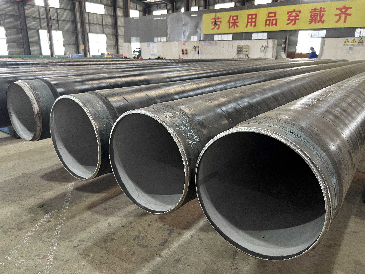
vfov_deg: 53.1
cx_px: 182
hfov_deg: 67.3
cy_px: 137
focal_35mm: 26
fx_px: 274
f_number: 1.5
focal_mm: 5.7
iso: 400
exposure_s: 1/33
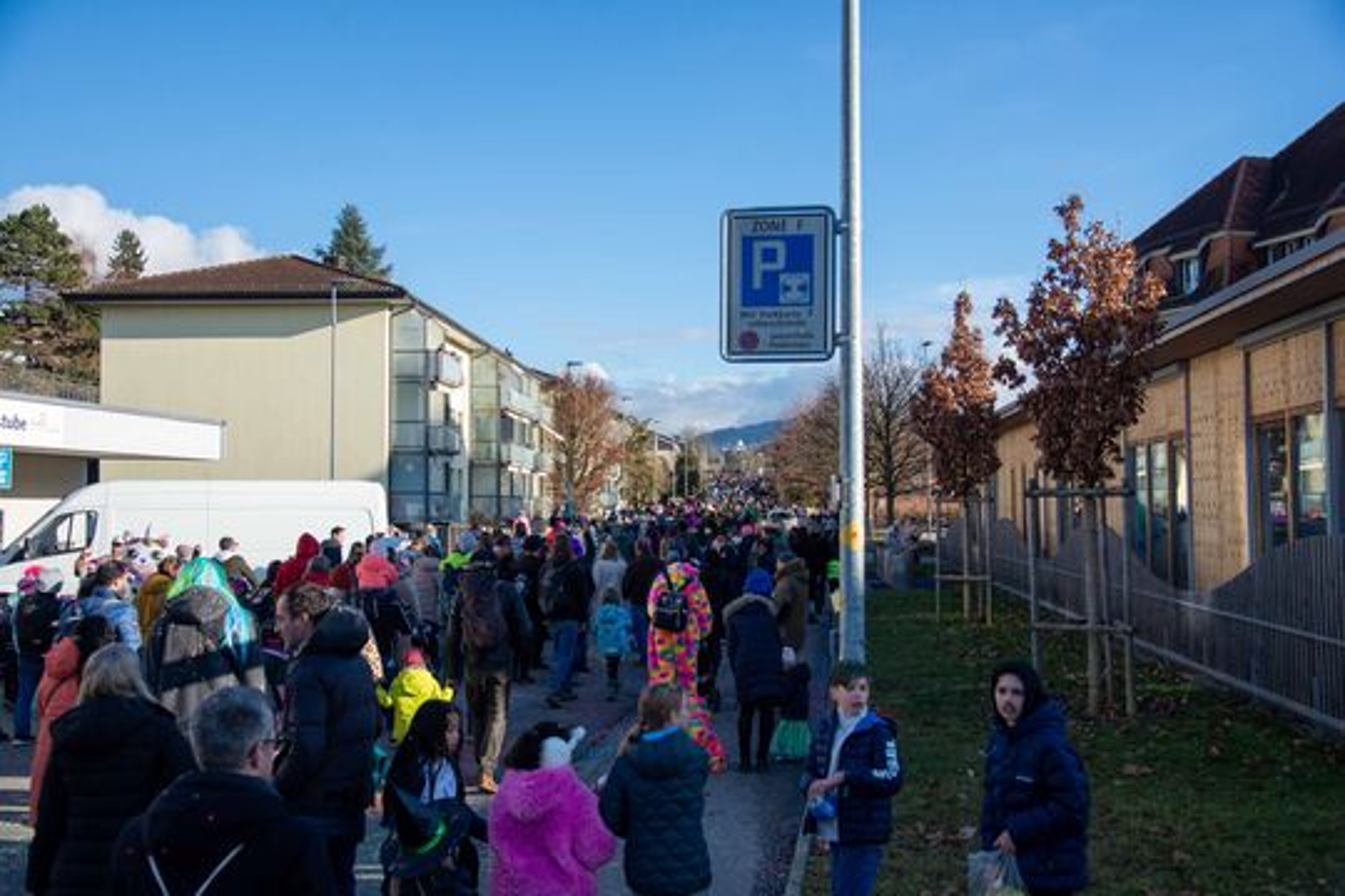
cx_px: 672
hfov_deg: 50.7
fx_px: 1420
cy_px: 448
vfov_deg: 35.1
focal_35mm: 38
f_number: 5
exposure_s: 1/1250
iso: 400
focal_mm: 38
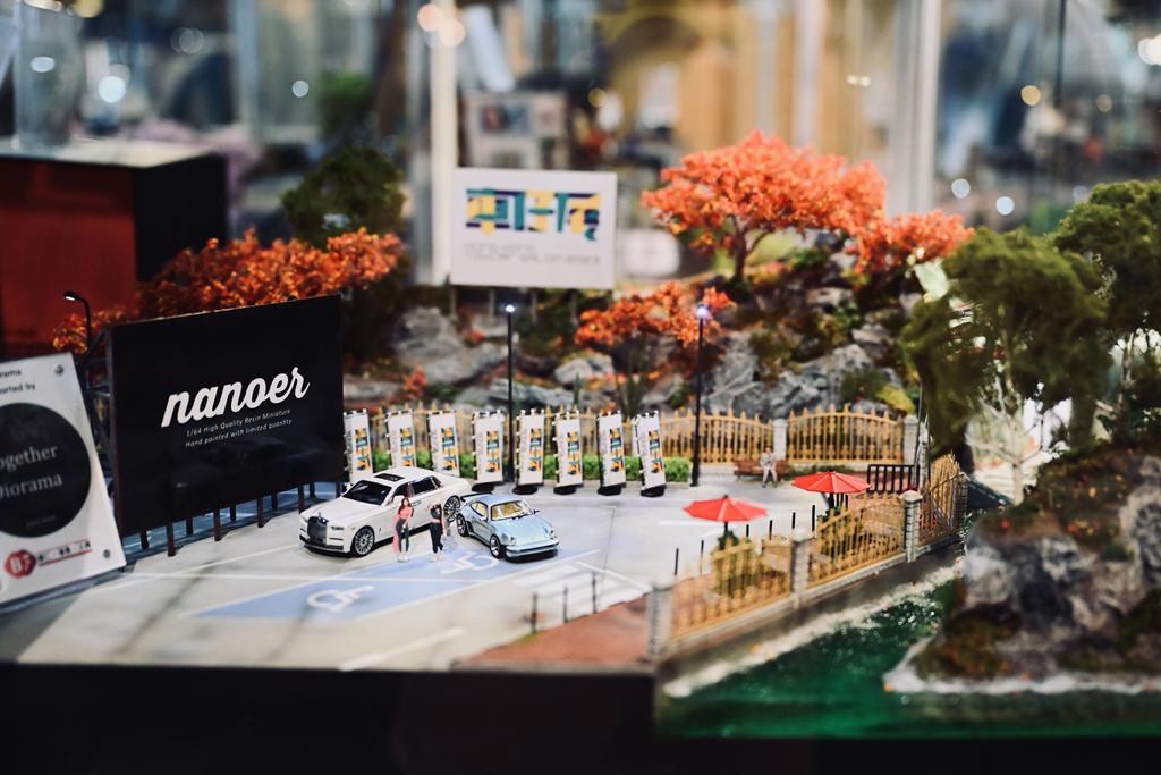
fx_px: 1161
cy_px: 388
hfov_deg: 53.1
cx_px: 580
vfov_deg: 36.9
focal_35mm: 36
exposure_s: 1/250
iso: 1600
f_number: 2.8
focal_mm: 36
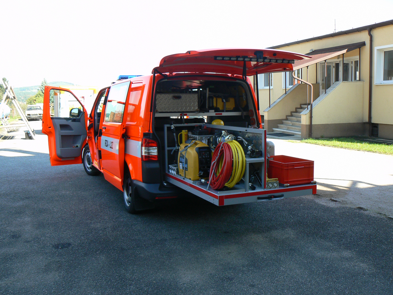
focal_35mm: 36
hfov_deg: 51.4
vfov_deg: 39.7
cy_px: 148
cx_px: 196
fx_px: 409
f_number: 5
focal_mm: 6
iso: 80
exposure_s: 1/125
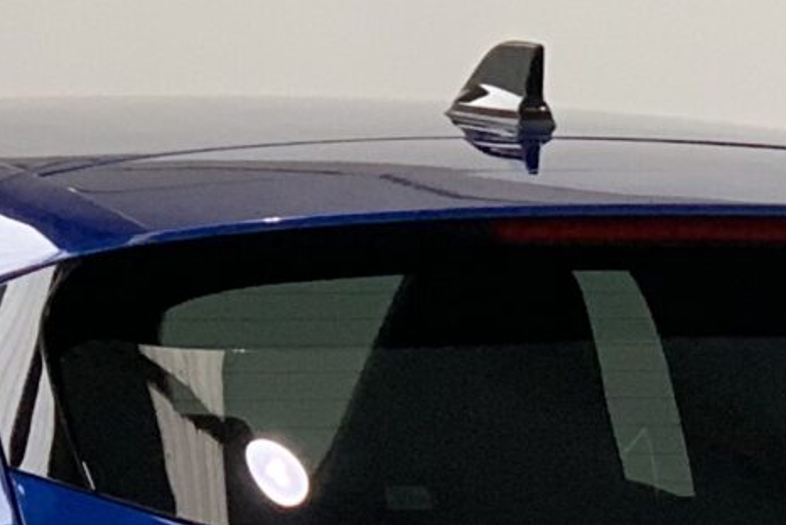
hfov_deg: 6.9
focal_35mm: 297
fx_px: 6486
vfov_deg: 4.6
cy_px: 829
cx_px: 906
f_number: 2.4
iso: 125
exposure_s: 1/87
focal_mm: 6
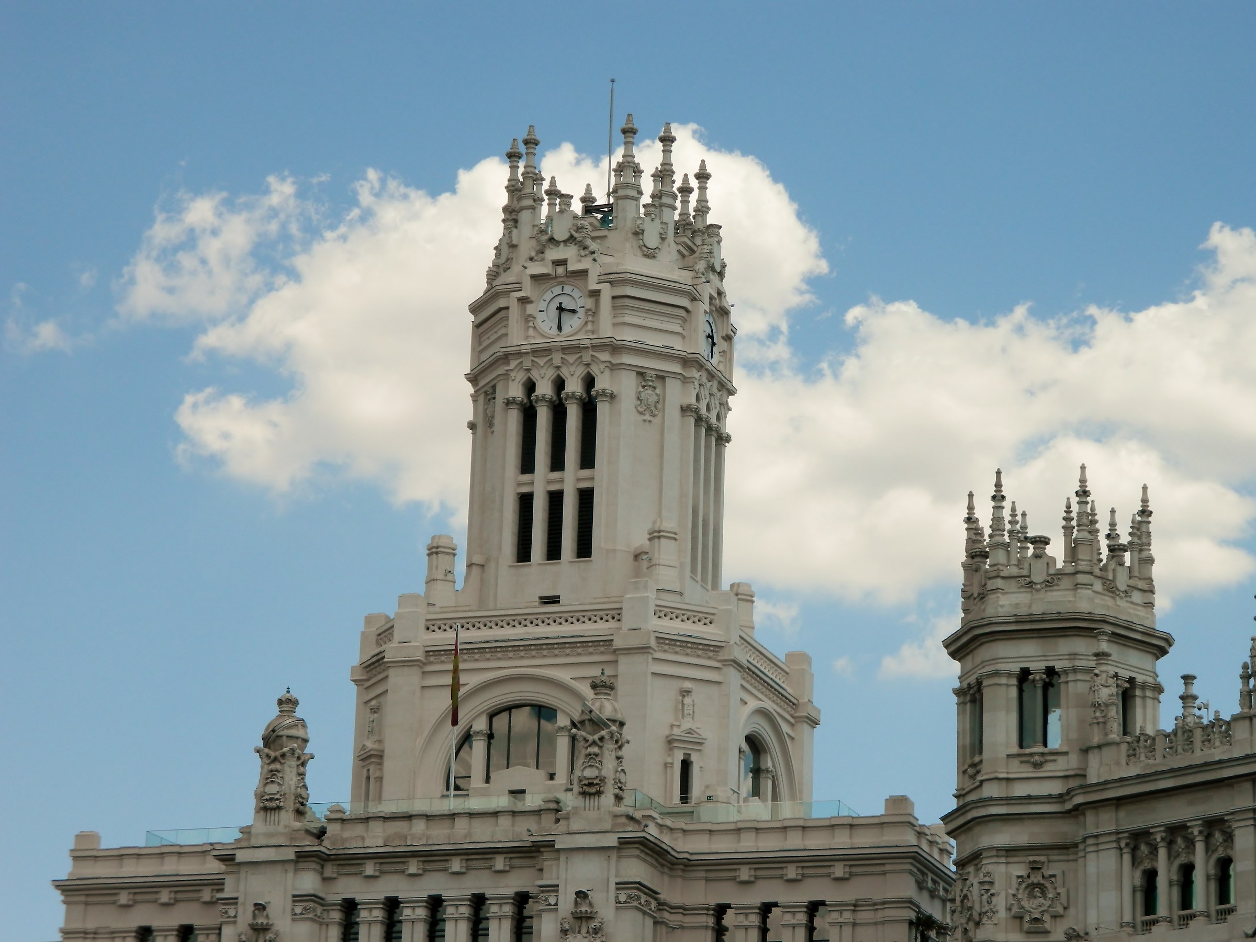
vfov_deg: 14.4
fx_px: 3737
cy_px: 471
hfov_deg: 19.1
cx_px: 628
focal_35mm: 103
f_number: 4.5
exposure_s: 1/800
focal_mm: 18.6
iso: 80
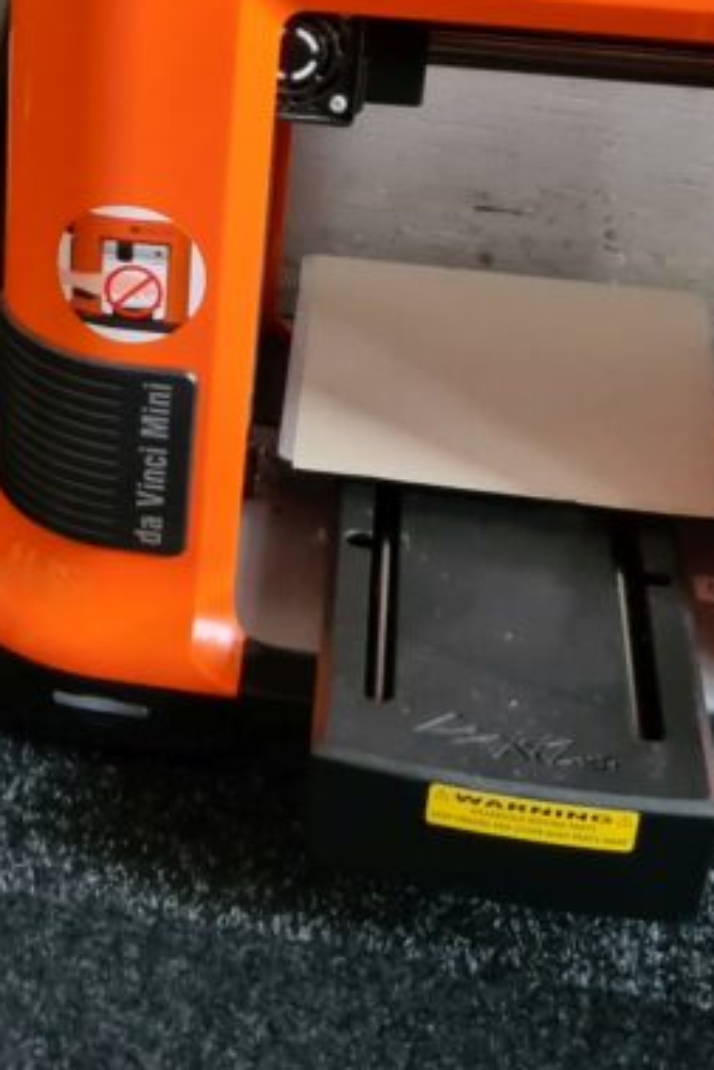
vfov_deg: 27.3
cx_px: -102
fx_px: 2170
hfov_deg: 17.9
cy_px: 257
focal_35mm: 73
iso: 640
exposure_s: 1/50
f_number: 1.8
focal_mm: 5.4
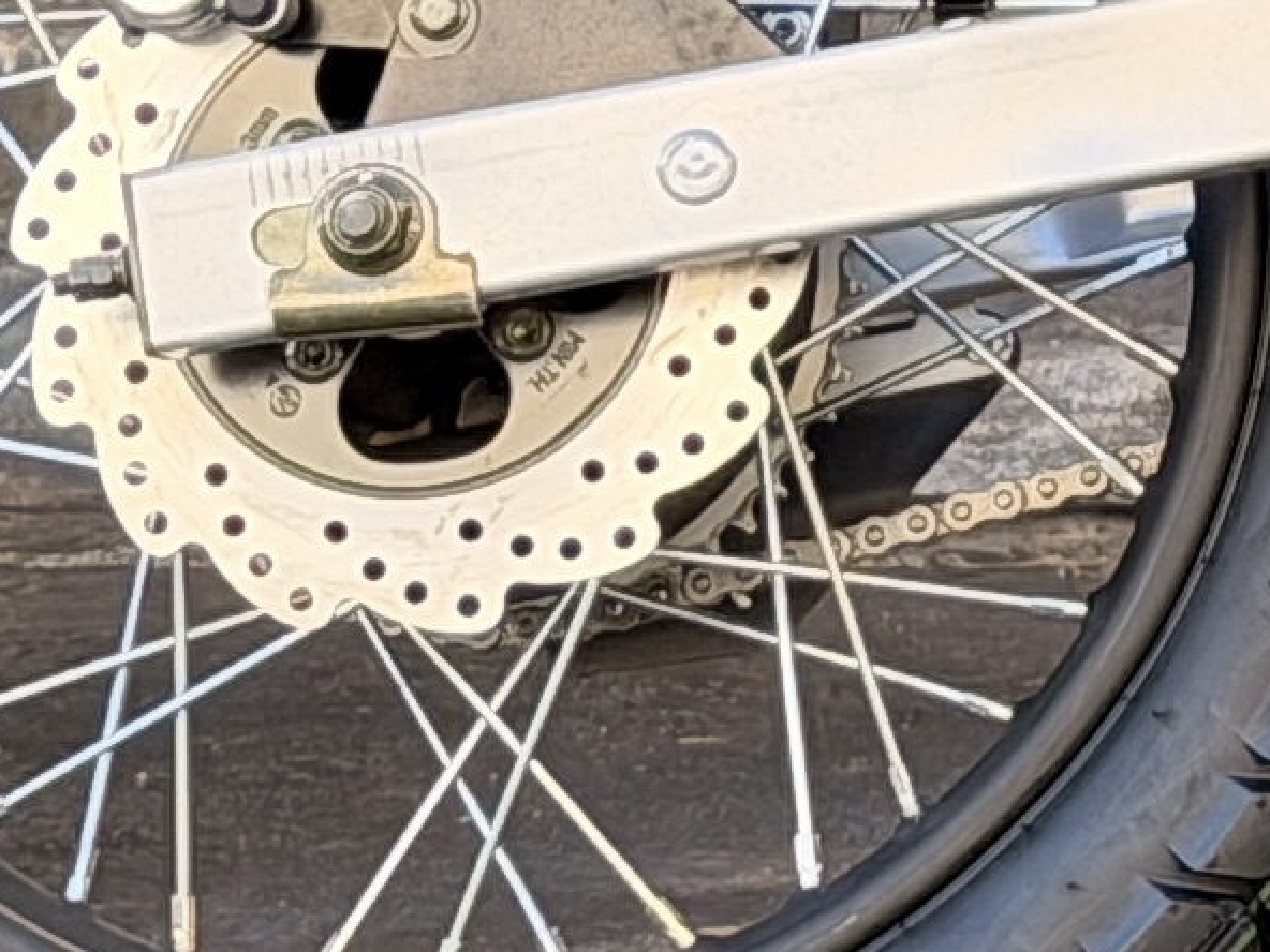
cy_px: -961
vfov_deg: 4.5
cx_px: 2838
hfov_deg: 5.9
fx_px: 11997
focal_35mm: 327
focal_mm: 6.76
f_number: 1.78
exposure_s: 1/176
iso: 50
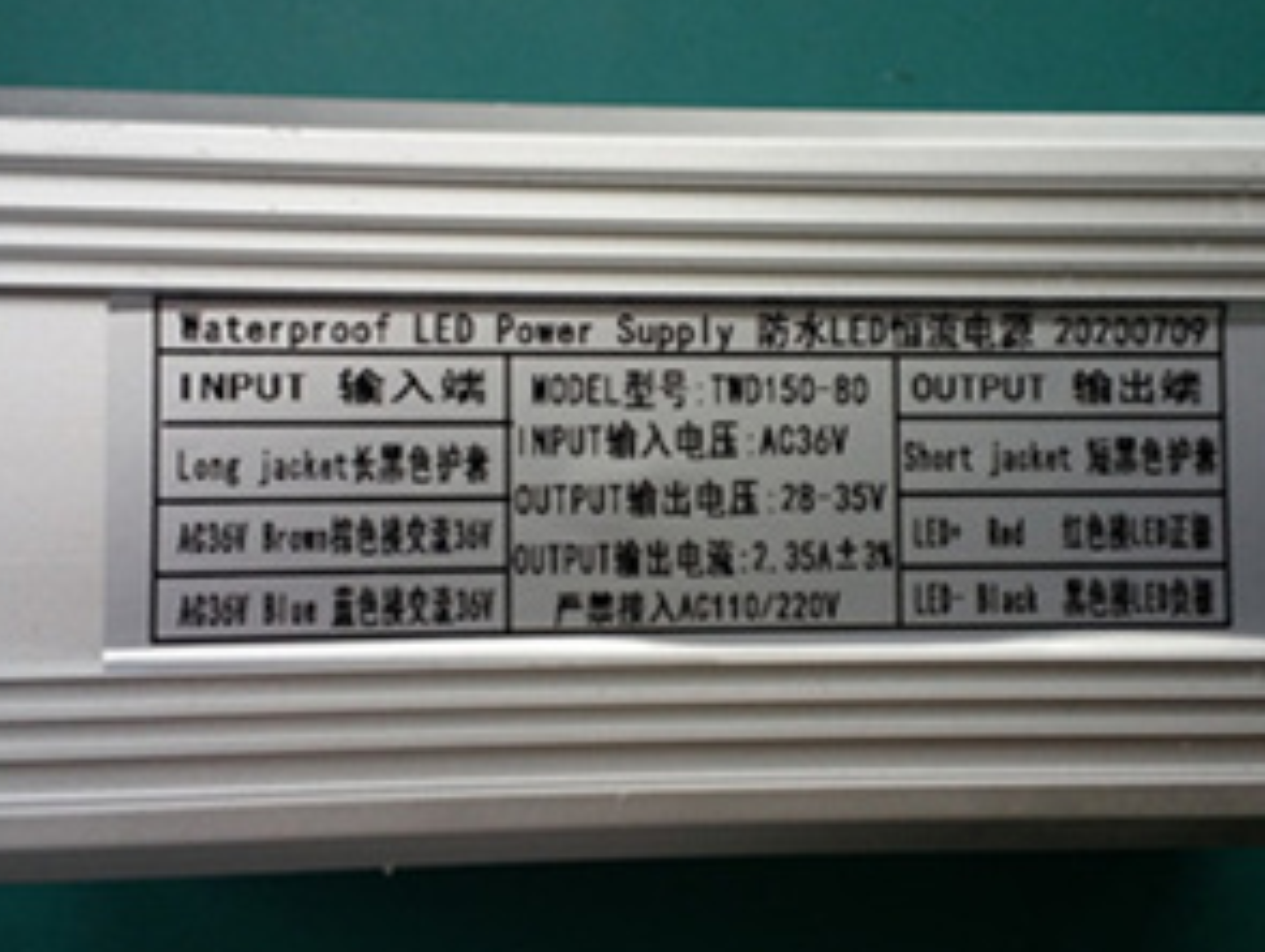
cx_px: 673
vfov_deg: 36.0
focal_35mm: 40
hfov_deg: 46.7
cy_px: 416
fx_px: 1464
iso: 80
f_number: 2.09
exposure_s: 1/100
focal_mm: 3.6
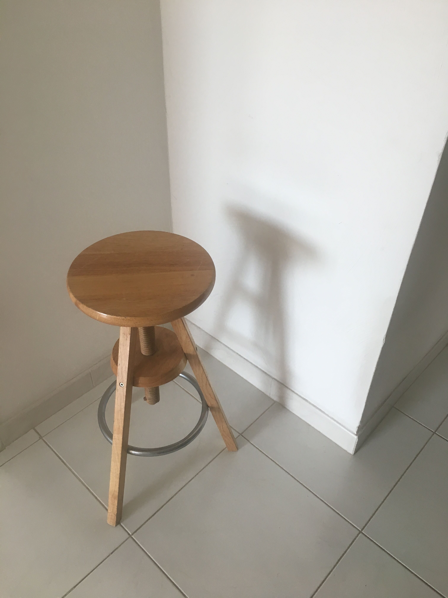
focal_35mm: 29
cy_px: 299
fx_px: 500
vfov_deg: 61.7
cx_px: 224
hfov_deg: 48.2
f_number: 2.2
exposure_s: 1/33
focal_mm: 4.15
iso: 40
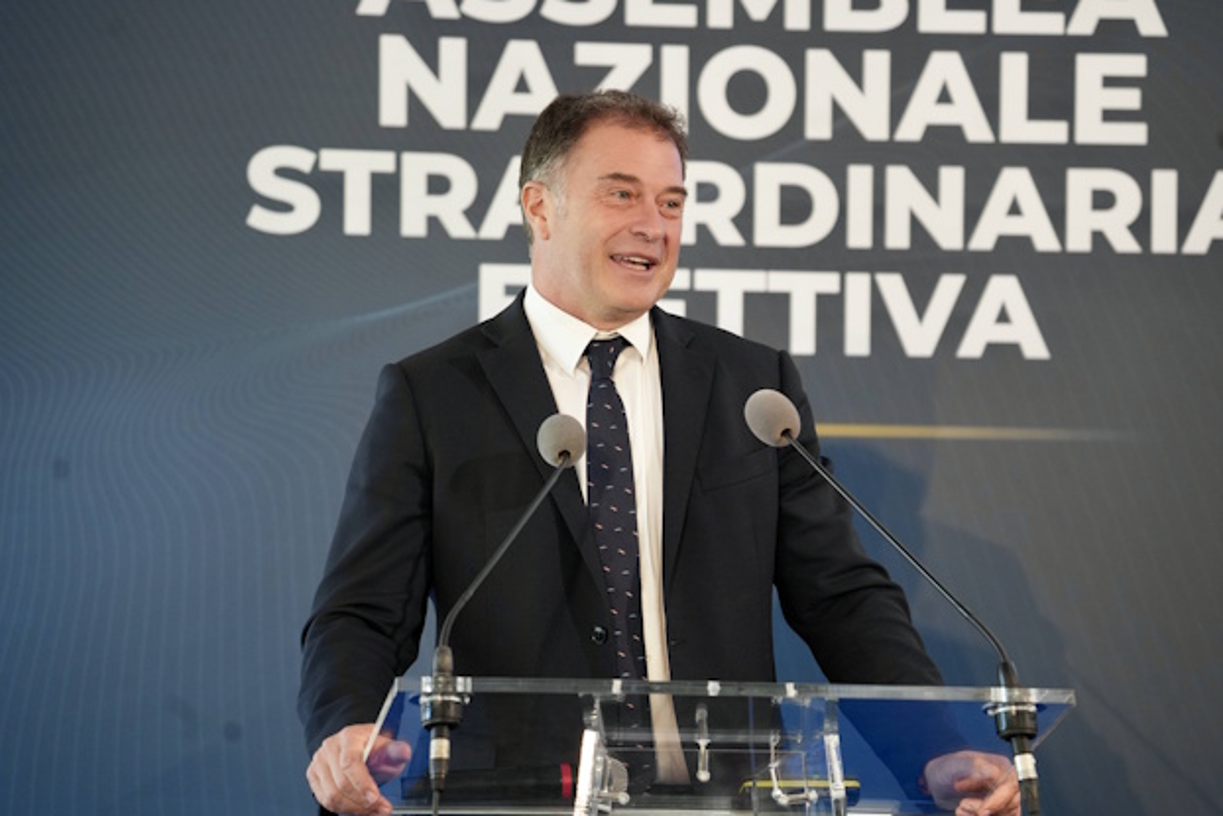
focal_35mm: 140
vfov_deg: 9.8
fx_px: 4757
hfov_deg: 14.7
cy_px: 408
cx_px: 625
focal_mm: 136
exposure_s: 1/200
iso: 2000
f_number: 5
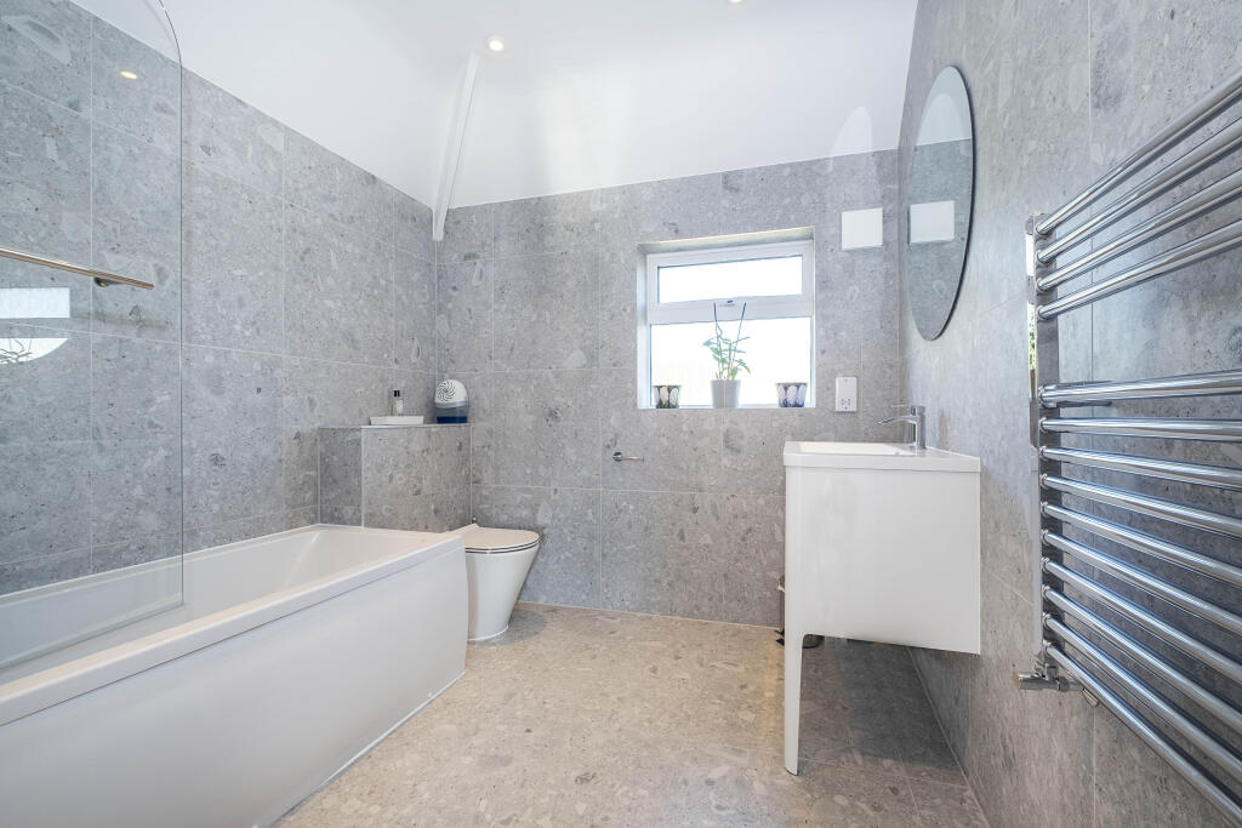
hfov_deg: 100.4
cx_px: 621
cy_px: 414
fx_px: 518
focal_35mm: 15
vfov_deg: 77.3
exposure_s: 1/20
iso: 320
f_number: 6.4
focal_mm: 10
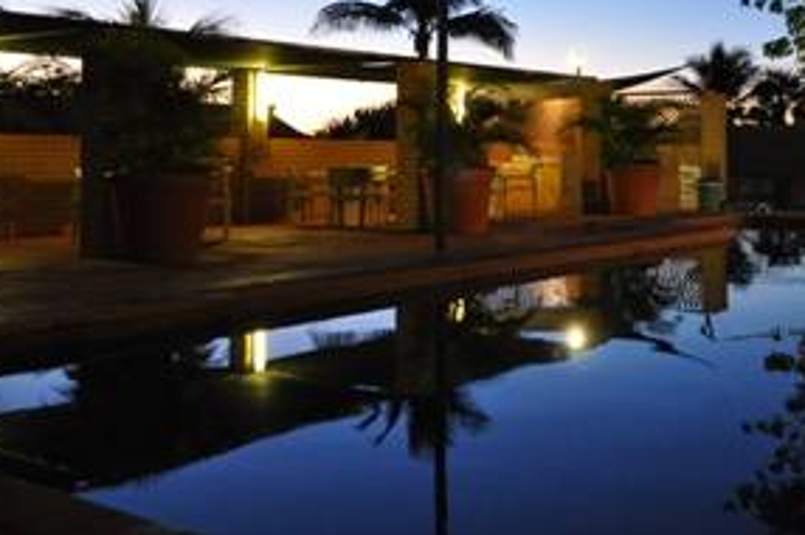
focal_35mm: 47
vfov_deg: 28.1
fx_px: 1050
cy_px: 124
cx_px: 521
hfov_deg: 41.5
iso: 1600
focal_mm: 20
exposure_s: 1/15
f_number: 3.8
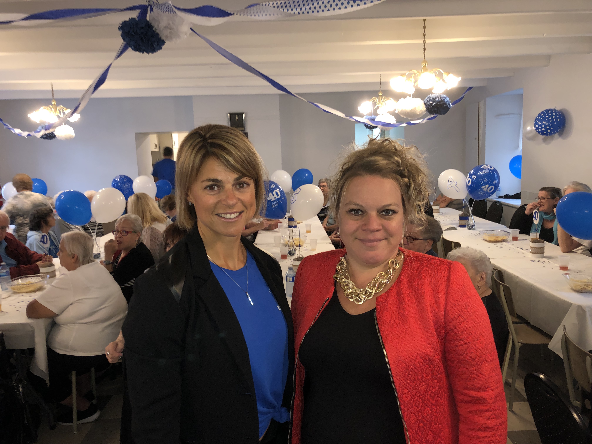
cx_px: 296
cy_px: 222
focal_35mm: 28
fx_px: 479
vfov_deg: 49.7
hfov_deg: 63.4
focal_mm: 3.99
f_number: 1.8
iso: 100
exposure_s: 1/15
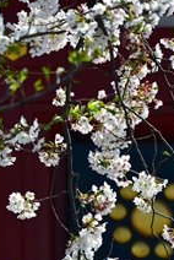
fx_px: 4090
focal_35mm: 566
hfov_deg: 2.4
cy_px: 169
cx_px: 111
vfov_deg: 3.6
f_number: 9
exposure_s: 1/500
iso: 400
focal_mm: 300
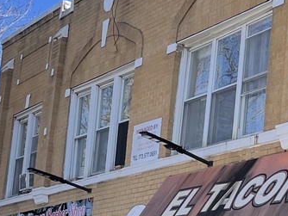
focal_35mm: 112
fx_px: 932
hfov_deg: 16.4
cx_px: 397
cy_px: 206
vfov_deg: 13.1
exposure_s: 1/2174
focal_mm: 4.2
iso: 32
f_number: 1.6
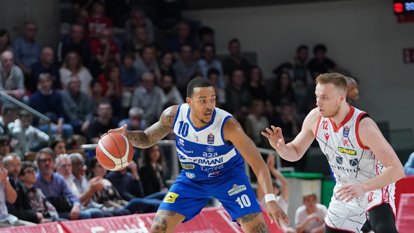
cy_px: 171
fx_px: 2909
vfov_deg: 4.6
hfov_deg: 8.1
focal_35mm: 265
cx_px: 237
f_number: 3.2
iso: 3200
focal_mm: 165
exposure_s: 1/1250
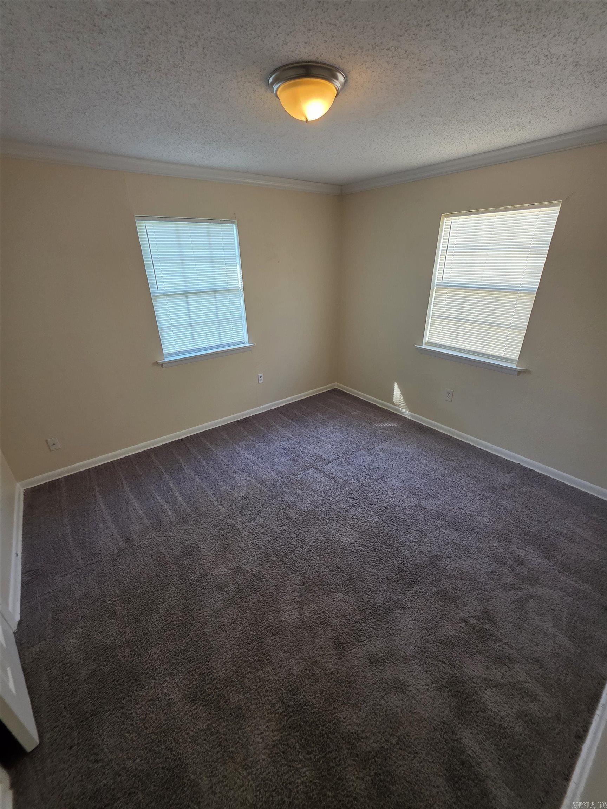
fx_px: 304
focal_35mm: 13
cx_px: 304
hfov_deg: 89.9
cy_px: 404
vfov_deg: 106.2
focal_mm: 2.2
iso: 160
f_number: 1.9
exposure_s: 1/60
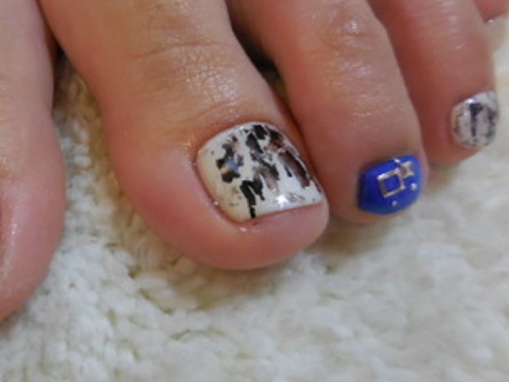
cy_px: 148
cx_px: 137
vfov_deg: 35.0
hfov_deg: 44.5
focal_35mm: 41
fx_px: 603
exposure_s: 1/20
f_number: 3.3
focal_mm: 4.5
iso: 400
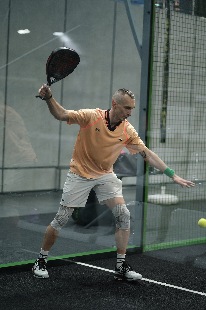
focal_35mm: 84
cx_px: 103
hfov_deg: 16.3
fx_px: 721
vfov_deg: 24.2
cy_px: 155
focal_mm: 56
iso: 250
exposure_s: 1/250
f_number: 1.2
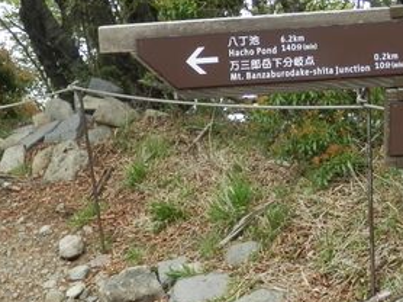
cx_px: 251
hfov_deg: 20.6
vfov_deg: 15.4
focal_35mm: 95
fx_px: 1105
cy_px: 35
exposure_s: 1/100
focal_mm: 6
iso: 80
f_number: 3.4
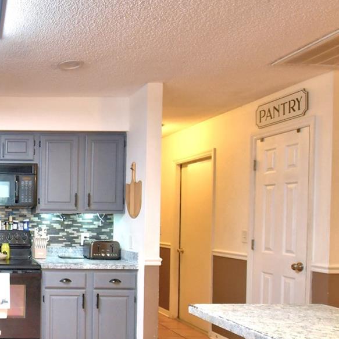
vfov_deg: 46.5
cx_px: -33
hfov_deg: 39.0
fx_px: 388
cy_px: 226
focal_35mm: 35
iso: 400
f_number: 4.5
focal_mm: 10
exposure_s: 1/40
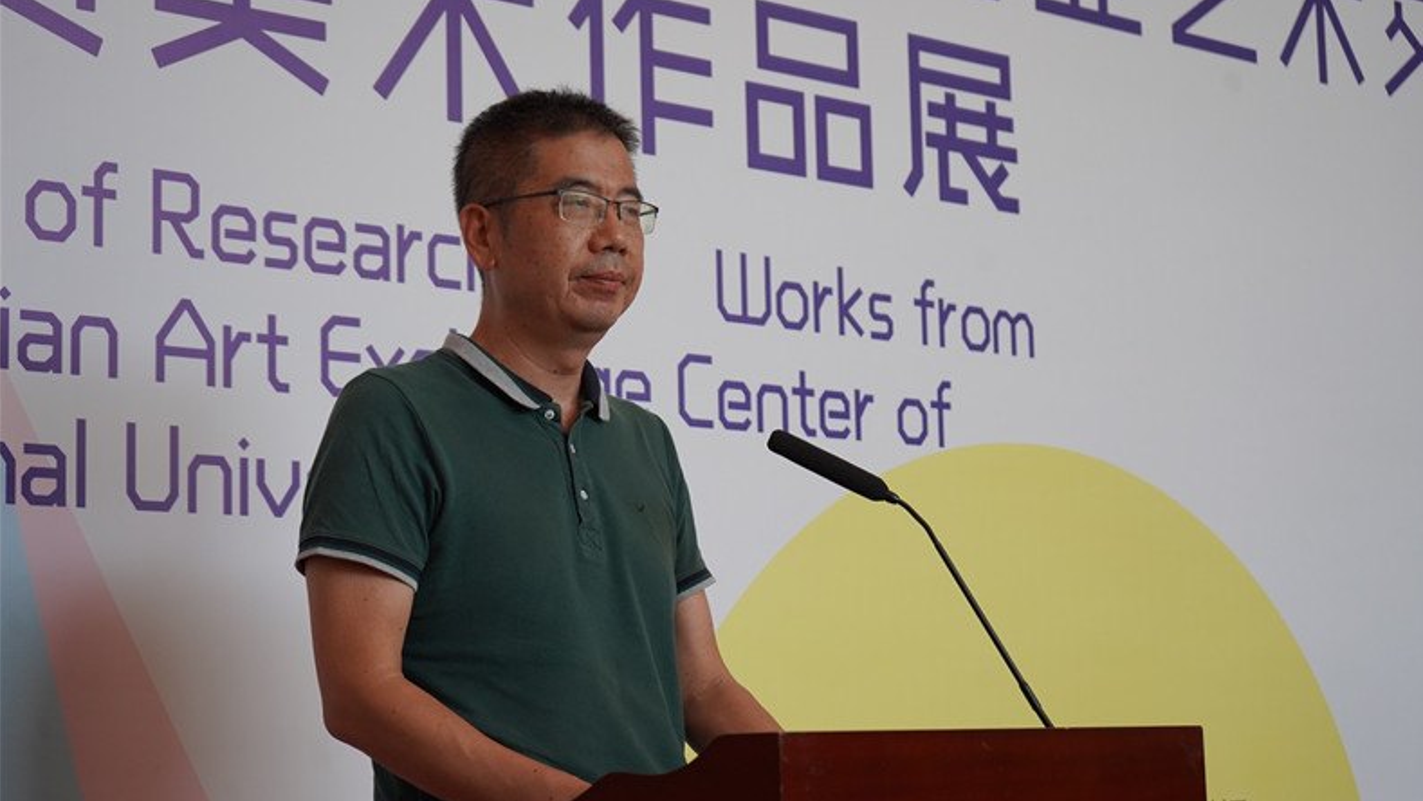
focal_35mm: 68
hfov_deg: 31.0
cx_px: 720
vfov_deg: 17.7
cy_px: 418
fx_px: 2566
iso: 1000
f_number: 5.6
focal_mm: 64
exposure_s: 1/160
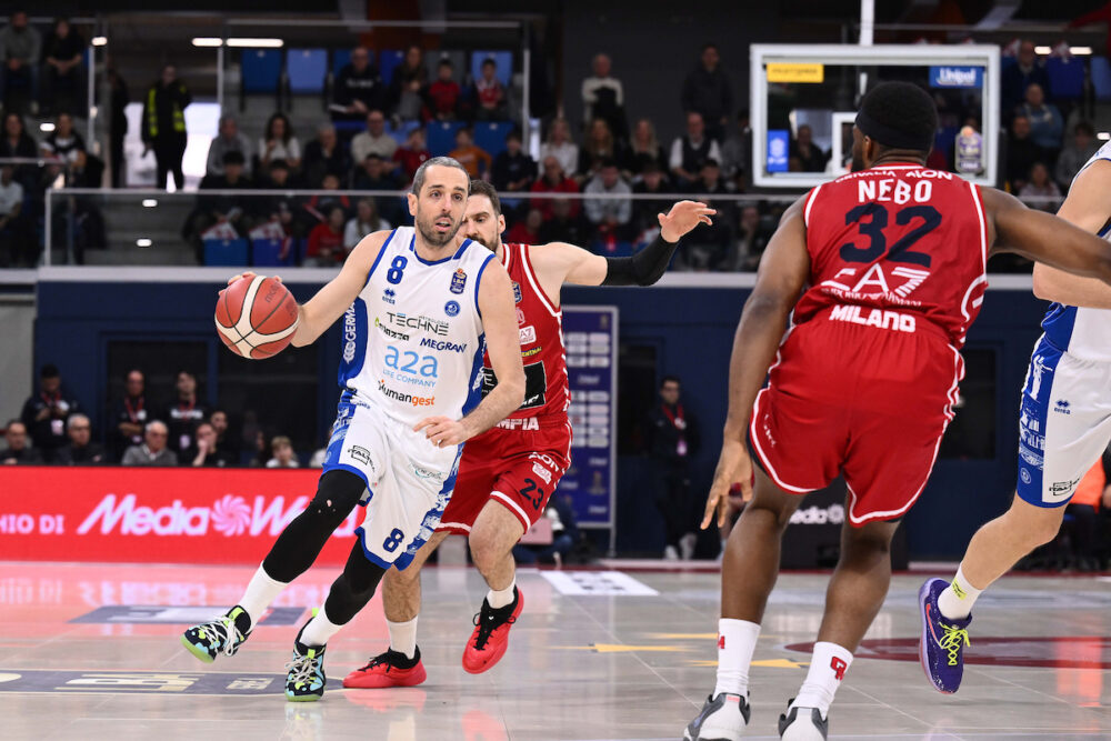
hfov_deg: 21.0
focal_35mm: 97
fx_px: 2994
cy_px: 370
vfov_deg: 14.1
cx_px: 556
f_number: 3.5
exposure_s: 1/1600
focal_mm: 97
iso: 2000
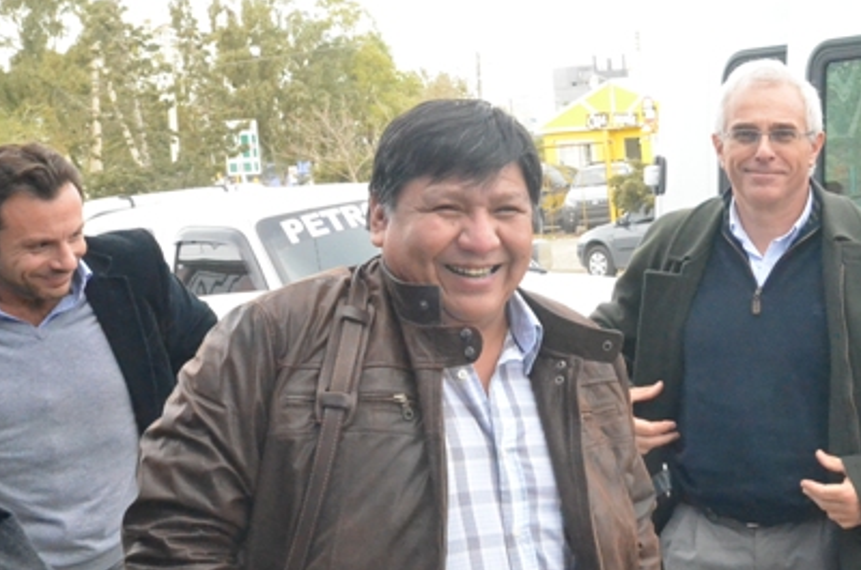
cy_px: 357
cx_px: 745
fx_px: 2077
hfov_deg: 22.9
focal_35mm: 87
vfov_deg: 15.6
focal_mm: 29
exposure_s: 1/640
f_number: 13
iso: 6400
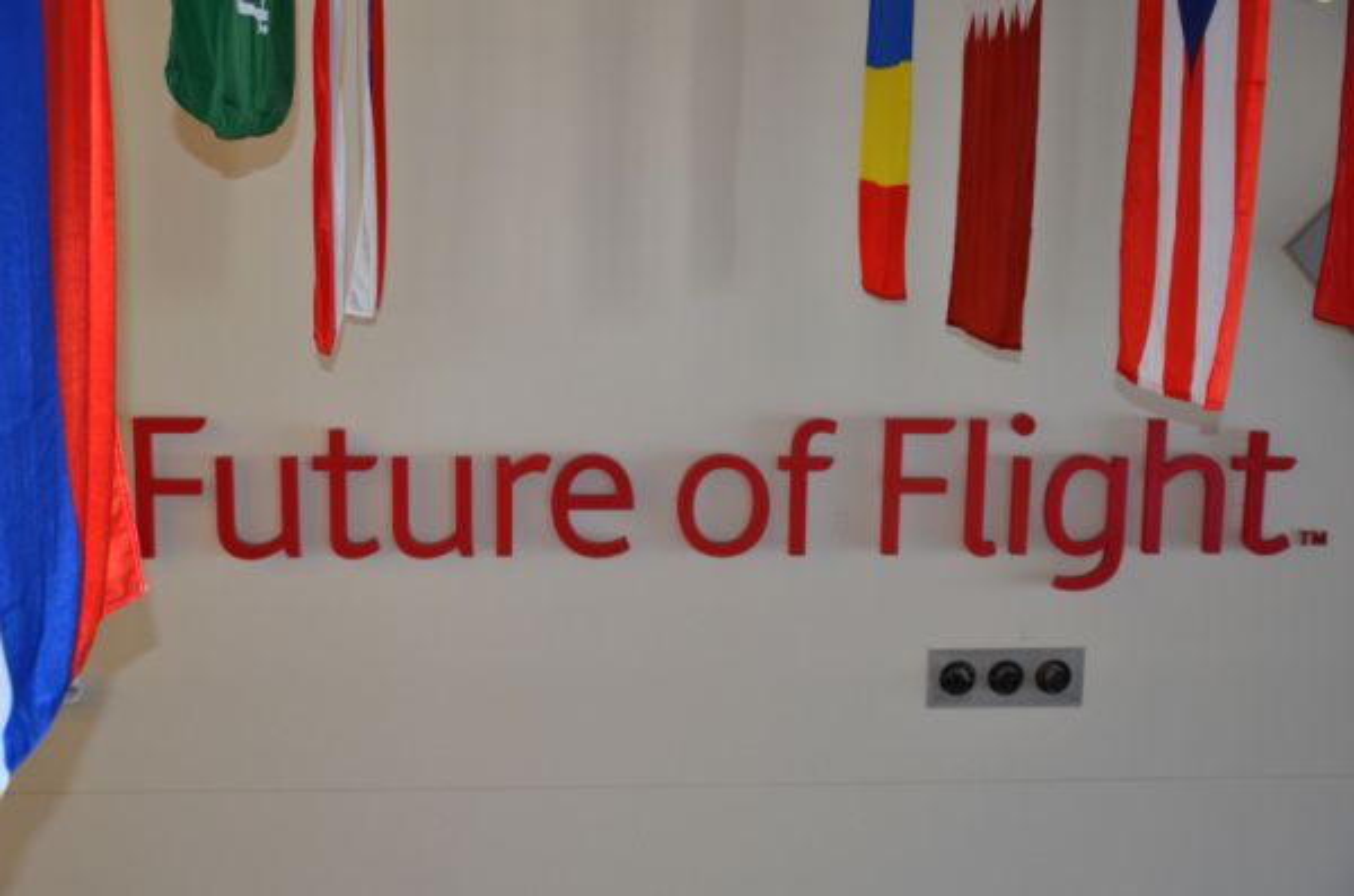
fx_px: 1801
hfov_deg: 41.2
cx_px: 677
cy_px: 448
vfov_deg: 27.9
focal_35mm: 48
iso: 800
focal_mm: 32
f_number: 4
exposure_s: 1/60
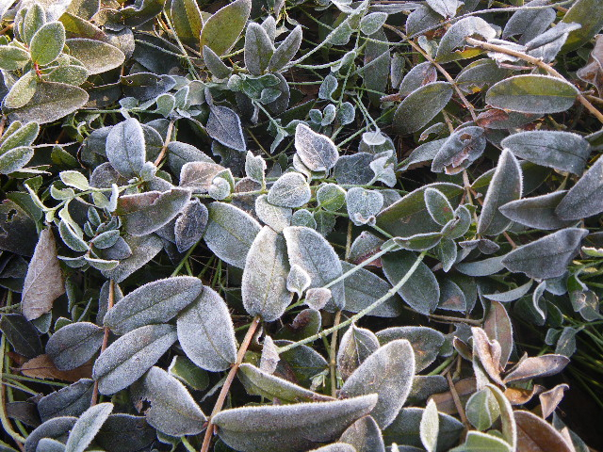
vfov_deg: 49.7
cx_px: 302
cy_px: 226
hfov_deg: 63.4
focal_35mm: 28
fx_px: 488
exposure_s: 1/50
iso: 64
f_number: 3.5
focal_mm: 5
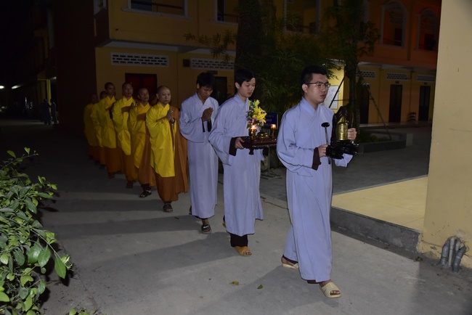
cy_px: 158
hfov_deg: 65.4
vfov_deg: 46.4
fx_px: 367
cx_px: 236
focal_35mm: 28
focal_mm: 28
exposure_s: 1/30
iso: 2500
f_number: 5.6
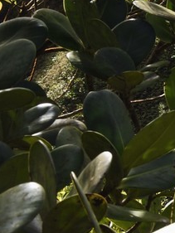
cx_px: 647
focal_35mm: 197
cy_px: -35
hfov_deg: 6.4
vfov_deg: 9.9
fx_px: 1327
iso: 200
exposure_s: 1/160
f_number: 13
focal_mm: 36
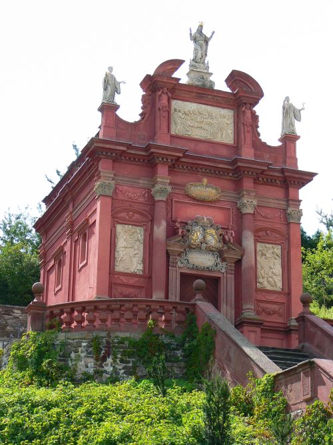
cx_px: 166
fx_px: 1168
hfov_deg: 16.2
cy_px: 222
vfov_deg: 21.5
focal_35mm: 91
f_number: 5.6
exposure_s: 1/250
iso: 80
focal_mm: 15.2
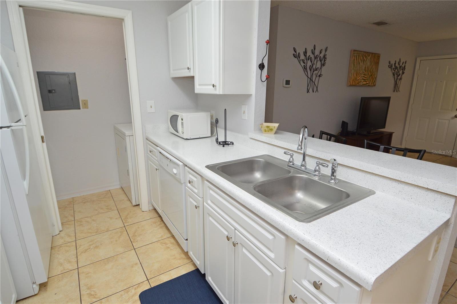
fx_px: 228
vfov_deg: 67.3
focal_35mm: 18
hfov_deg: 90.1
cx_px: 228
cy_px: 152
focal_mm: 12
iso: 400
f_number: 4
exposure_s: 1/60
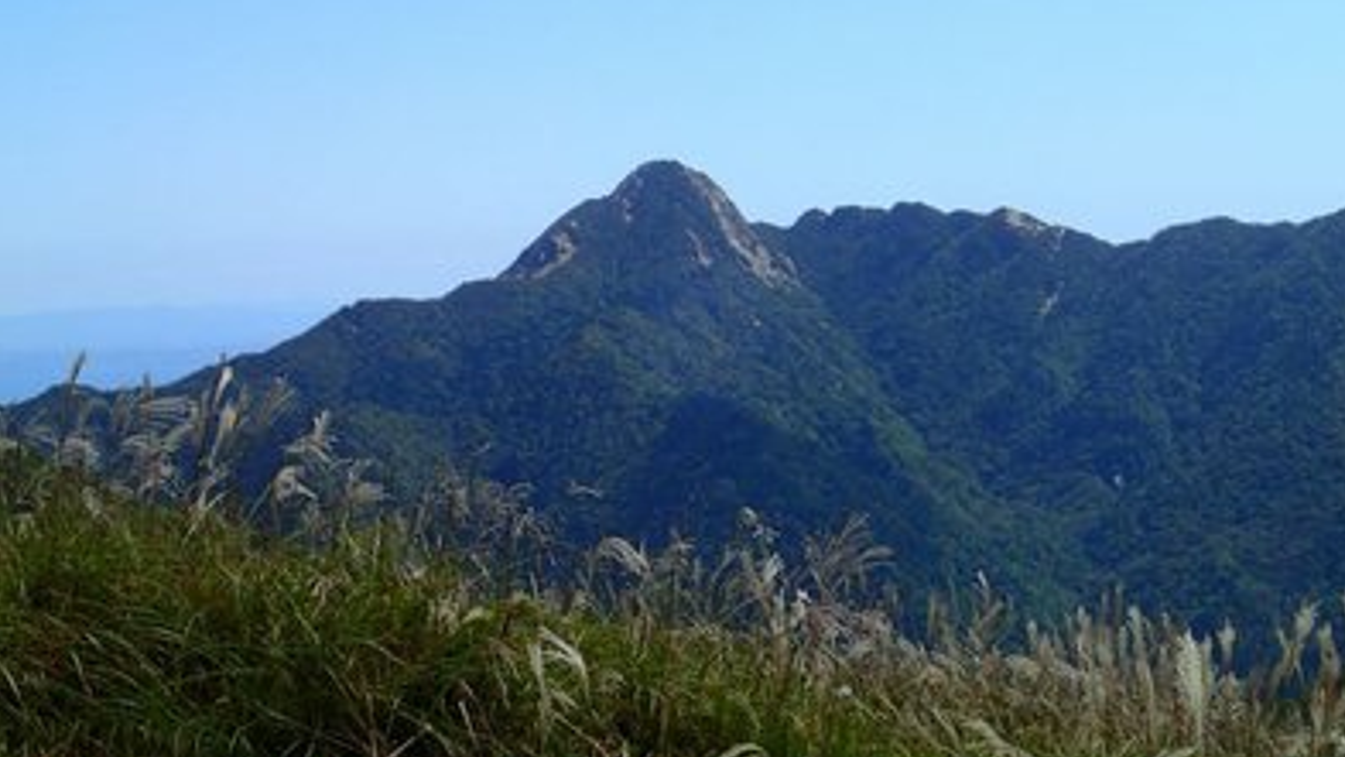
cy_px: 336
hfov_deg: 19.3
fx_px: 3958
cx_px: 681
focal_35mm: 111
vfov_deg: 10.9
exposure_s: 1/400
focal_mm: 18
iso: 100
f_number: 6.3
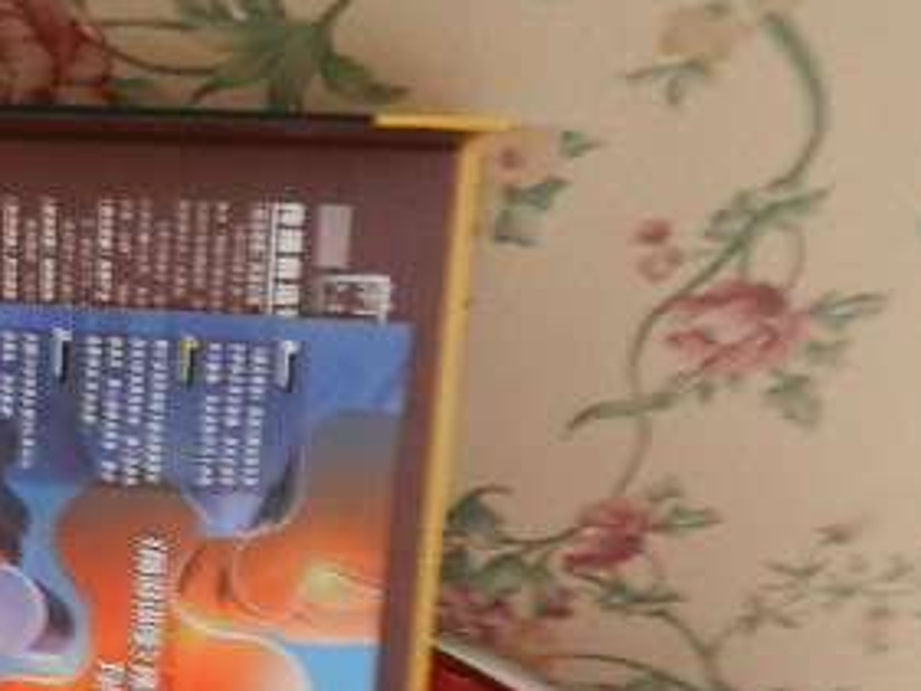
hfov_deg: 31.5
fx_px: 1517
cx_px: 23
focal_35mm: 57
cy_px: 707
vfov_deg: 24.4
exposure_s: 1/2
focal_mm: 4.5
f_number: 3.5
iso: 400
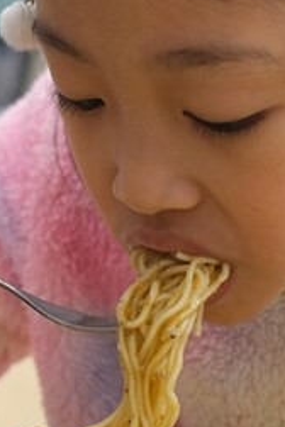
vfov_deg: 17.3
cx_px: 256
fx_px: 1401
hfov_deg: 11.5
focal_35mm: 118
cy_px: 191
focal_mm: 23
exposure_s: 1/90
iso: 800
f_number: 2.8
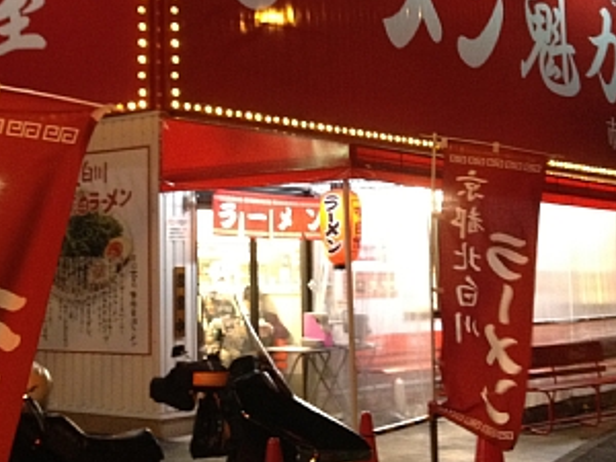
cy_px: 66
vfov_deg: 20.7
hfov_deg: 27.5
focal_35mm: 70
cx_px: 189
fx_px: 1246
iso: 320
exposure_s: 1/20
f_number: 2.4
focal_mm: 4.28
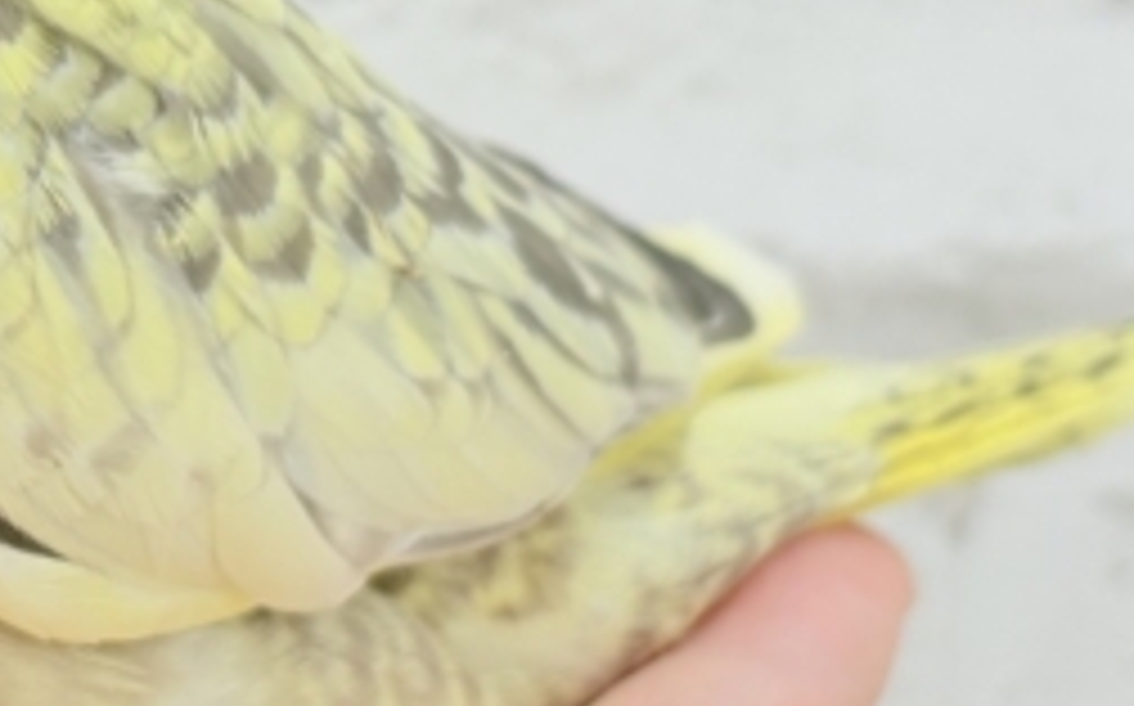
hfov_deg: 14.4
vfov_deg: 9.3
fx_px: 4323
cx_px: -261
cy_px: 36
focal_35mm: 140
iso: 40
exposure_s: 1/50
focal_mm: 5.96
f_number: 1.6
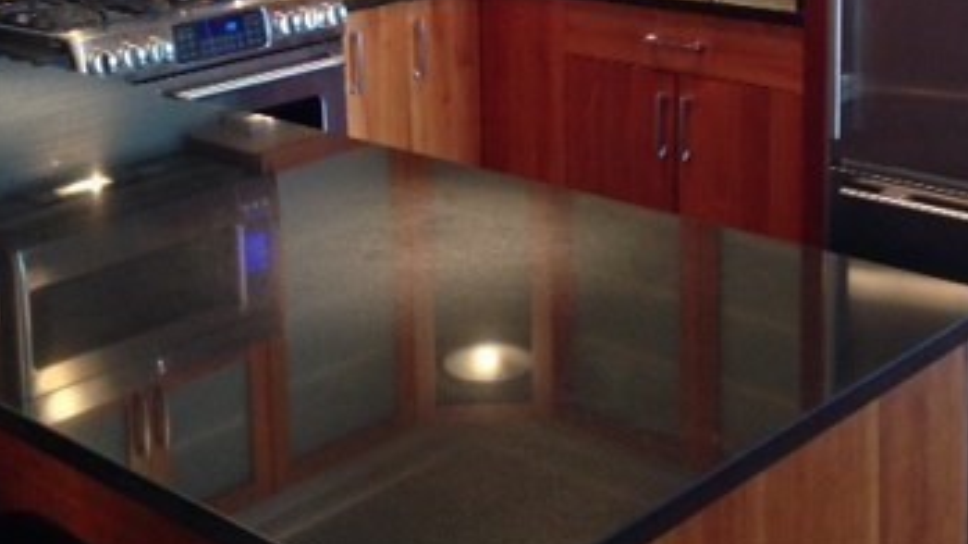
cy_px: -17
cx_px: 413
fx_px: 1693
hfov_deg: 31.9
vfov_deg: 17.7
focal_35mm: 66
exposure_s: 1/20
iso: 250
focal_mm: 4.12
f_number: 2.4
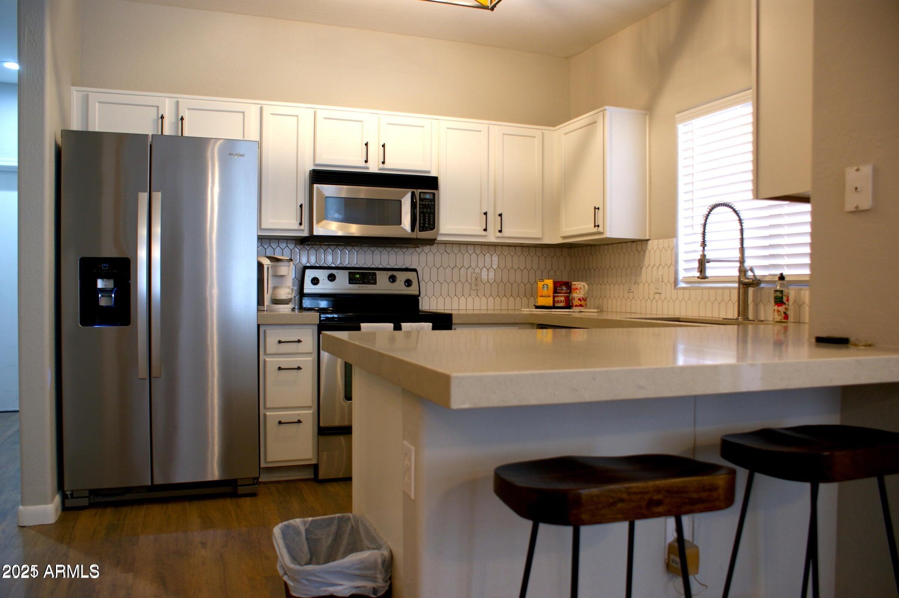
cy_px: 299
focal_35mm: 27
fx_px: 674
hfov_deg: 67.4
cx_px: 450
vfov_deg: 47.9
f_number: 3.5
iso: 100
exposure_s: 1/8
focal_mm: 18
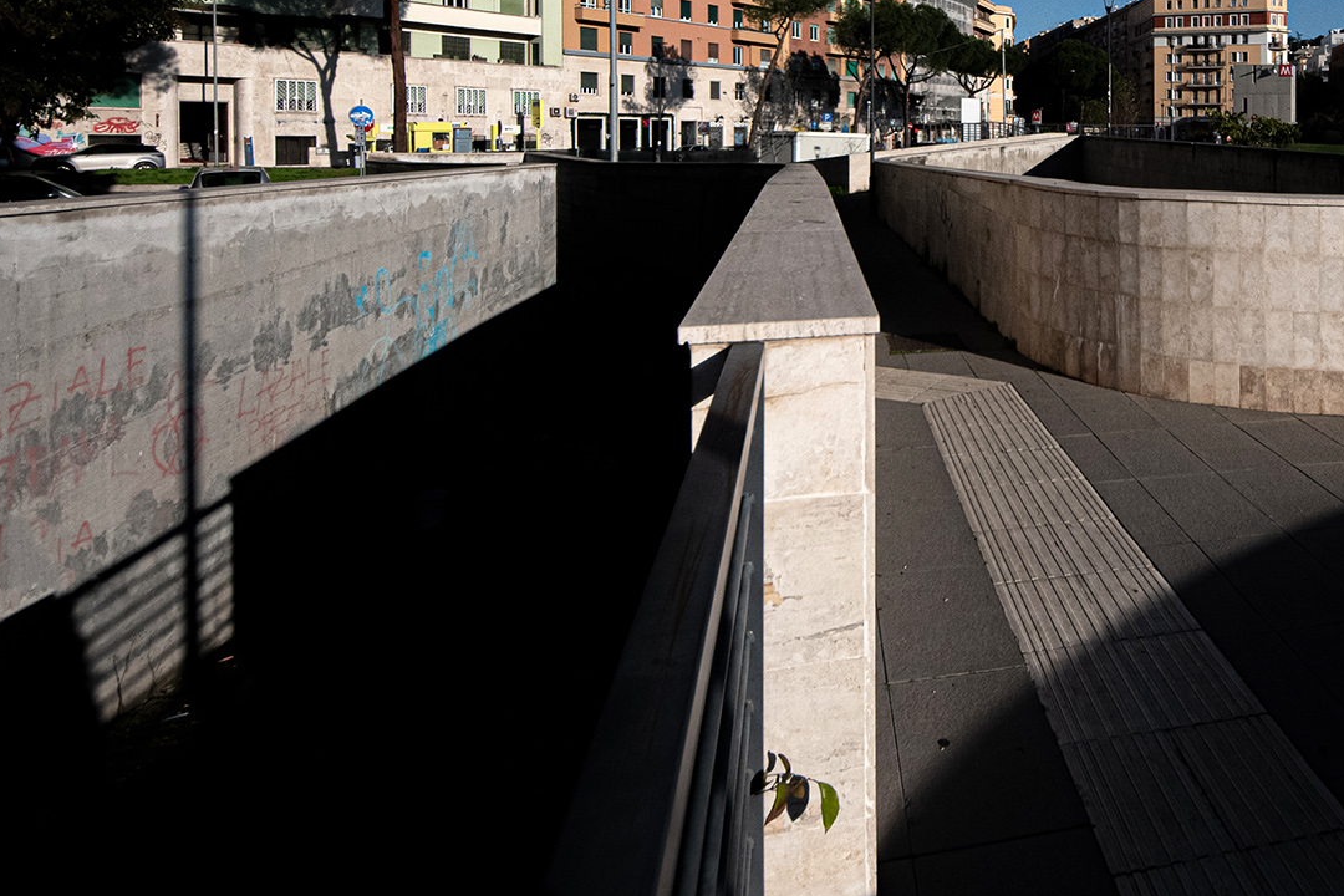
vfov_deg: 58.0
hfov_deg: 76.6
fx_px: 747
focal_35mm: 20
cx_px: 1037
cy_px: 202
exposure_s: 1/8000
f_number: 8
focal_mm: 8
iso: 800
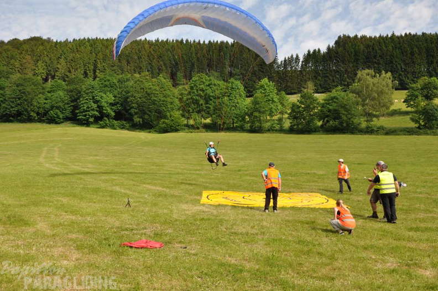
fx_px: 456
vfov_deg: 35.4
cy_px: 146
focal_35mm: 38
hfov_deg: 51.3
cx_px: 219
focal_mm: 25
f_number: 9
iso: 200
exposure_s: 1/320
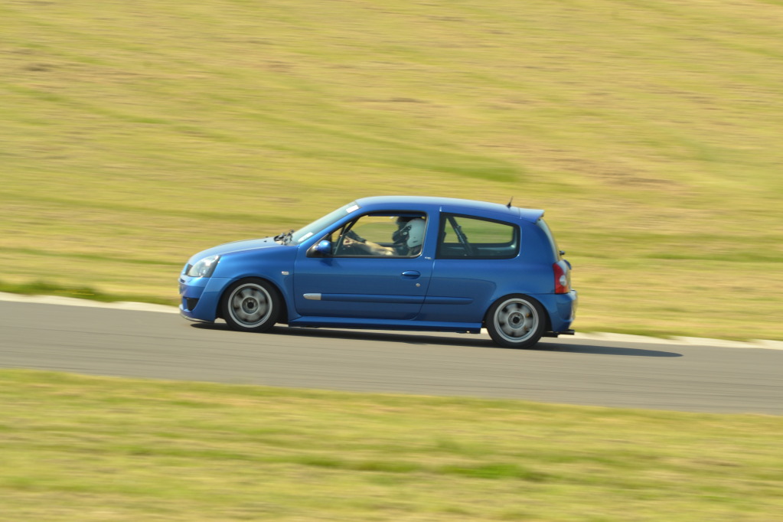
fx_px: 4404
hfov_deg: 10.2
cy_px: 261
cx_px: 392
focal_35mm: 202
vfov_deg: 6.8
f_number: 14
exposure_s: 1/100
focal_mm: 135
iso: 200
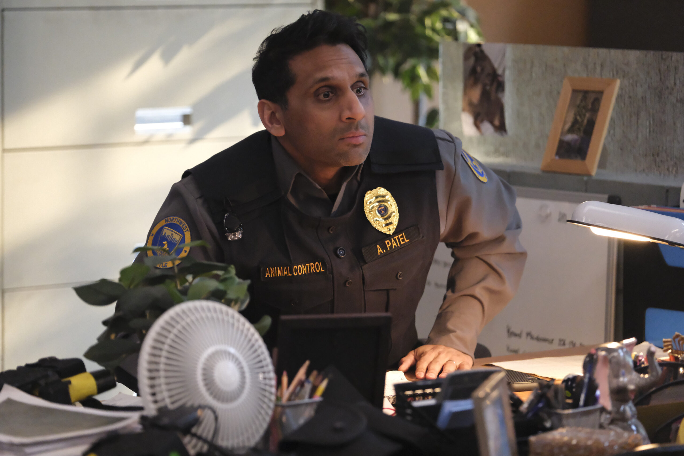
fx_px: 3154
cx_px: 342
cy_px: 228
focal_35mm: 166
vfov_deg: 8.3
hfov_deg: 12.4
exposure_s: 1/200
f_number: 2.8
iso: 10000
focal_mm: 110.6
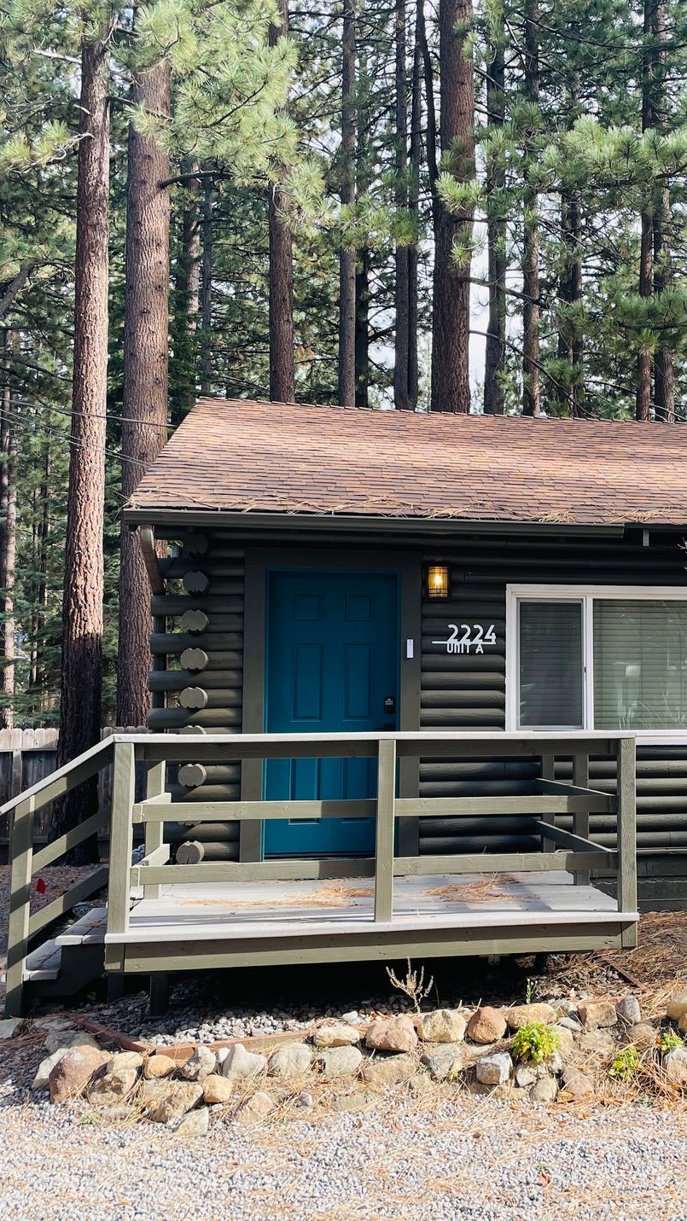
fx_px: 1231
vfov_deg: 52.8
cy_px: 613
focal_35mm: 38
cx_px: 589
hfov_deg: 30.1
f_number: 1.6
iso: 32
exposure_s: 1/351
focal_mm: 4.2
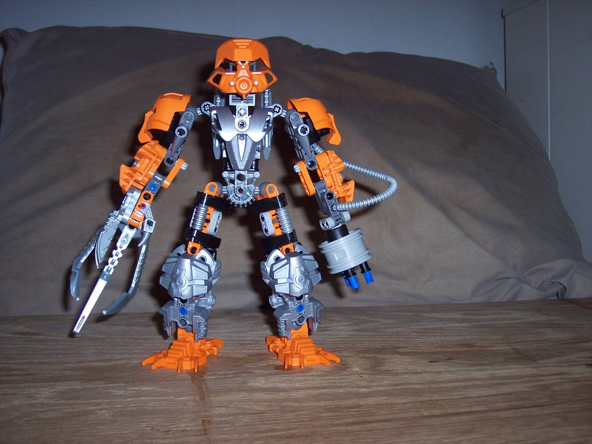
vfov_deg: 36.8
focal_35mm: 39
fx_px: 667
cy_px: 222
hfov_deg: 47.9
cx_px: 296
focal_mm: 8
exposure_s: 1/60
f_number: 2.8
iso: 100
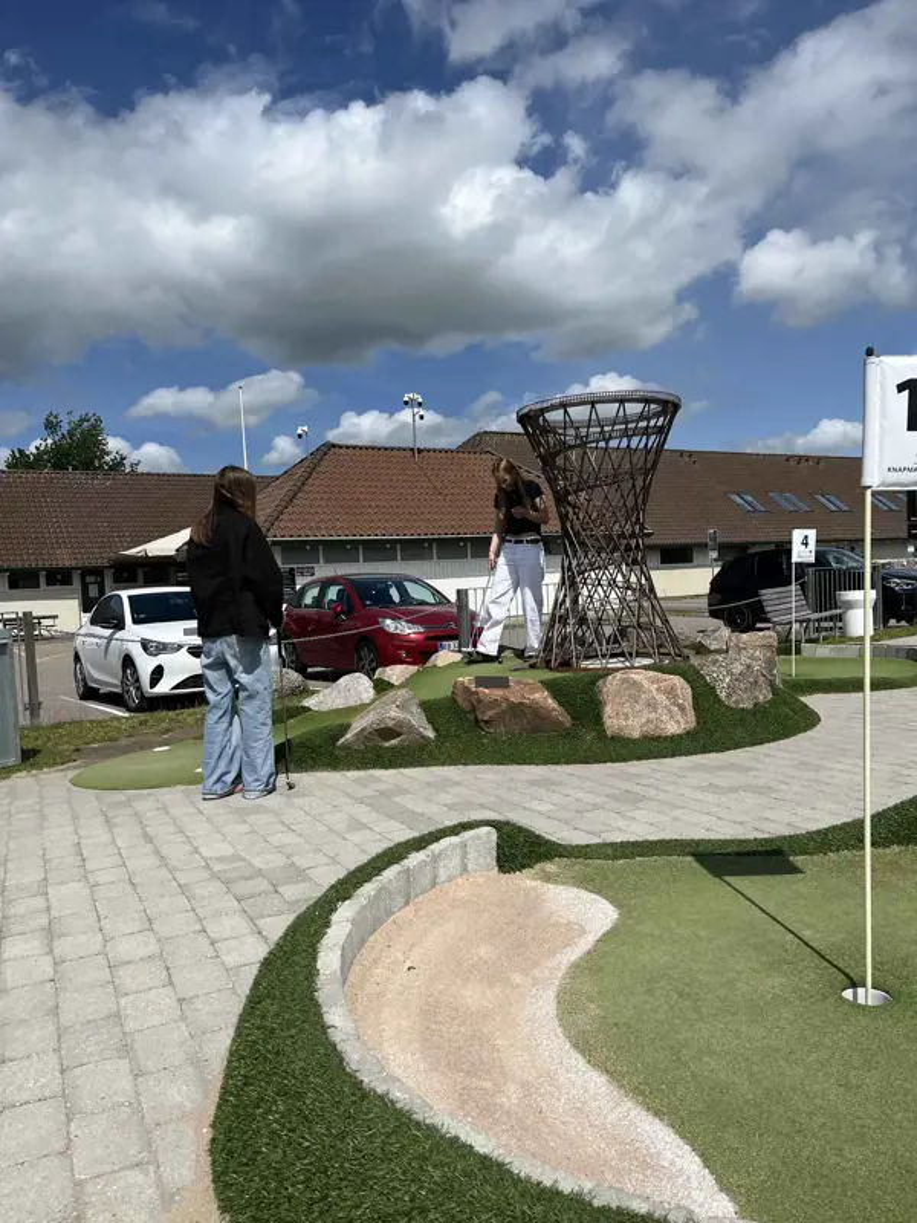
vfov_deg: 67.3
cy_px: 612
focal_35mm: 26
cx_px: 458
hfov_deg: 53.1
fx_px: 918
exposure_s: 1/6897
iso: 50
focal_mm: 5.1
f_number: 1.6
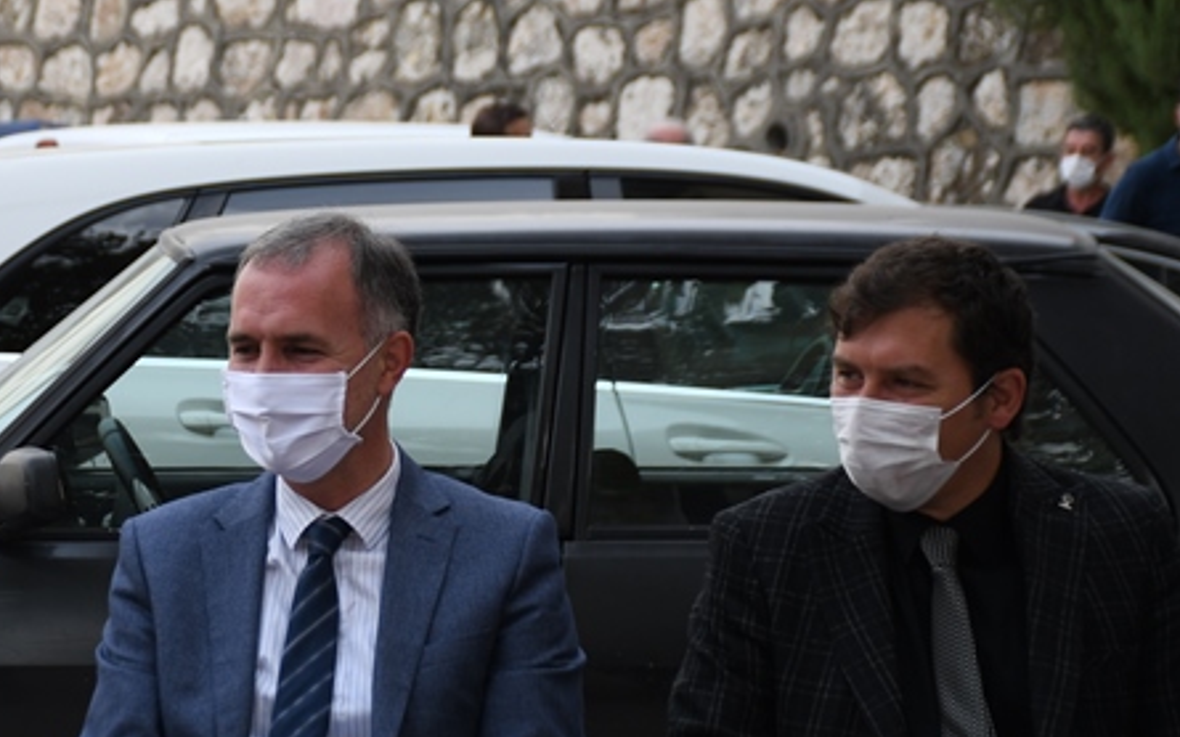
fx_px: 5884
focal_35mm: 183
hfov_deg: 11.4
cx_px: 300
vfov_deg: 7.2
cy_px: 516
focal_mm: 52
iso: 100
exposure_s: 1/250
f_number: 4.8
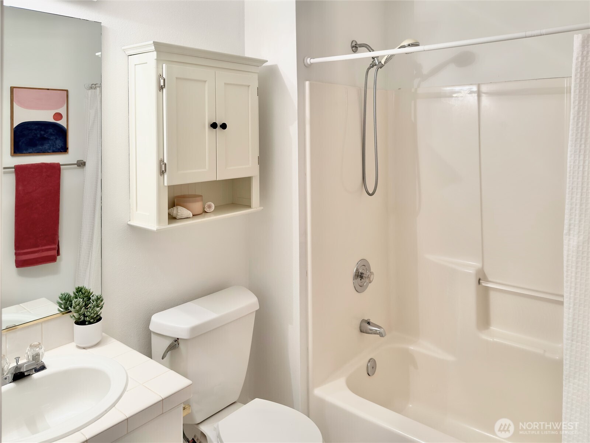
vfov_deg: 56.8
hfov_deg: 71.6
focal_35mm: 24
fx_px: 409
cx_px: 295
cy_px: 222
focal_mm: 6.76
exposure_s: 1/60
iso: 64
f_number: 1.78
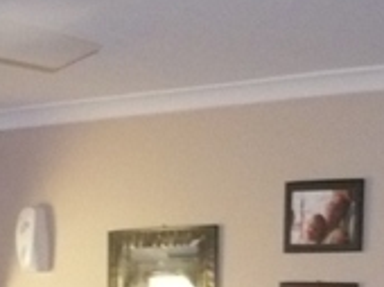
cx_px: 70
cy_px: 581
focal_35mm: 165
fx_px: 1828
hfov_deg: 11.9
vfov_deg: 8.5
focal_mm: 5.8
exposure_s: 1/30
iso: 400
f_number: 2.8
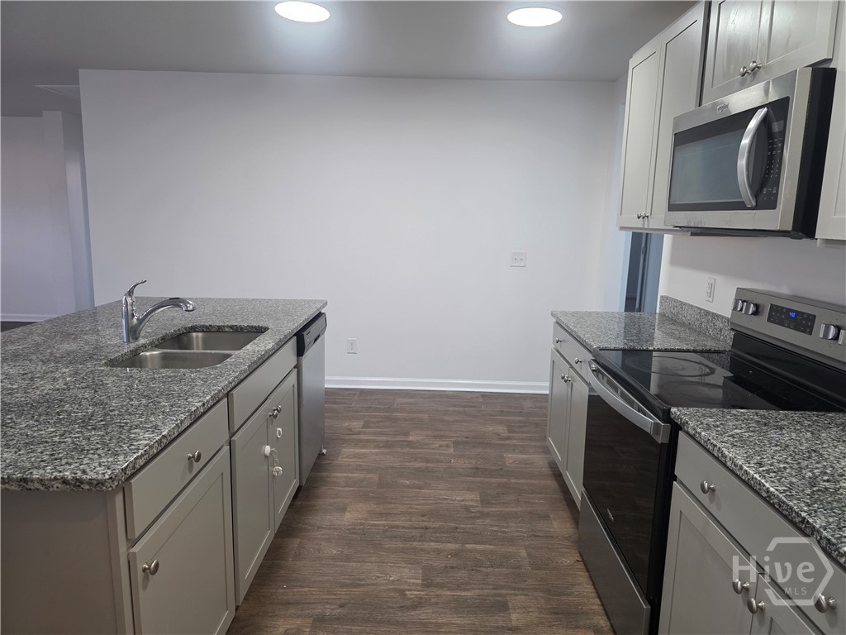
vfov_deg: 58.9
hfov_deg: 73.9
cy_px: 318
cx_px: 423
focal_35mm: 23
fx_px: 562
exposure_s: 1/120
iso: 320
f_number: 1.7
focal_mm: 6.3
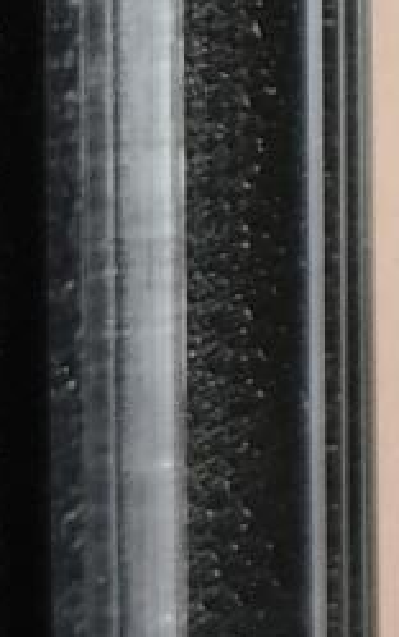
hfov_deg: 5.9
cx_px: 1389
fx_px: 3456
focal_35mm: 199
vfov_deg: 10.4
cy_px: -120
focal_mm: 4.94
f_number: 1.5
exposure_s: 1/100
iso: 500
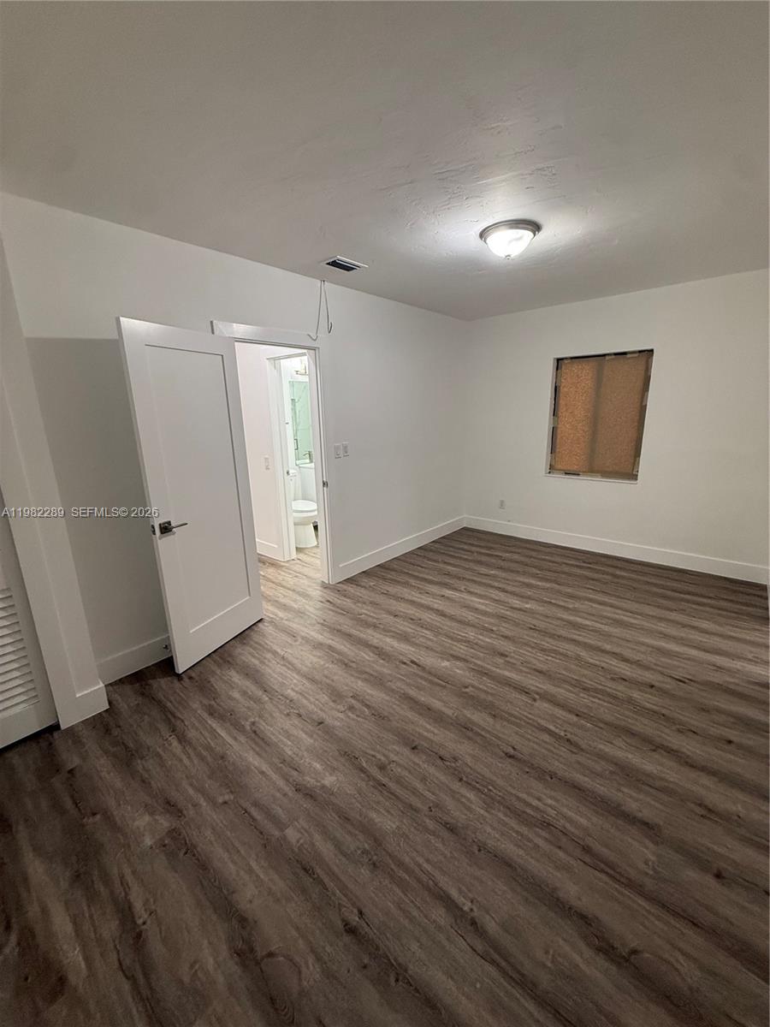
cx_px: 385
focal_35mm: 14
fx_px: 415
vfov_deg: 102.1
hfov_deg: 85.7
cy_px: 514
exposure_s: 1/120
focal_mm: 2.22
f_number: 2.2
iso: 320
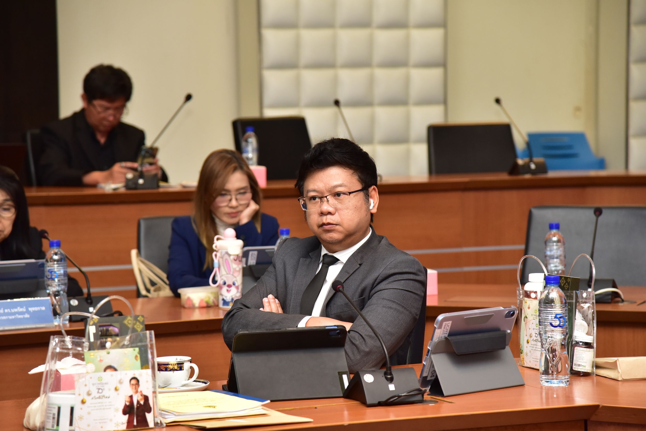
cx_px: 323
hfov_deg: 17.1
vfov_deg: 11.4
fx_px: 2154
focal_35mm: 120
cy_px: 216
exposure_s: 1/100
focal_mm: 120
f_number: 5
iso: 1600
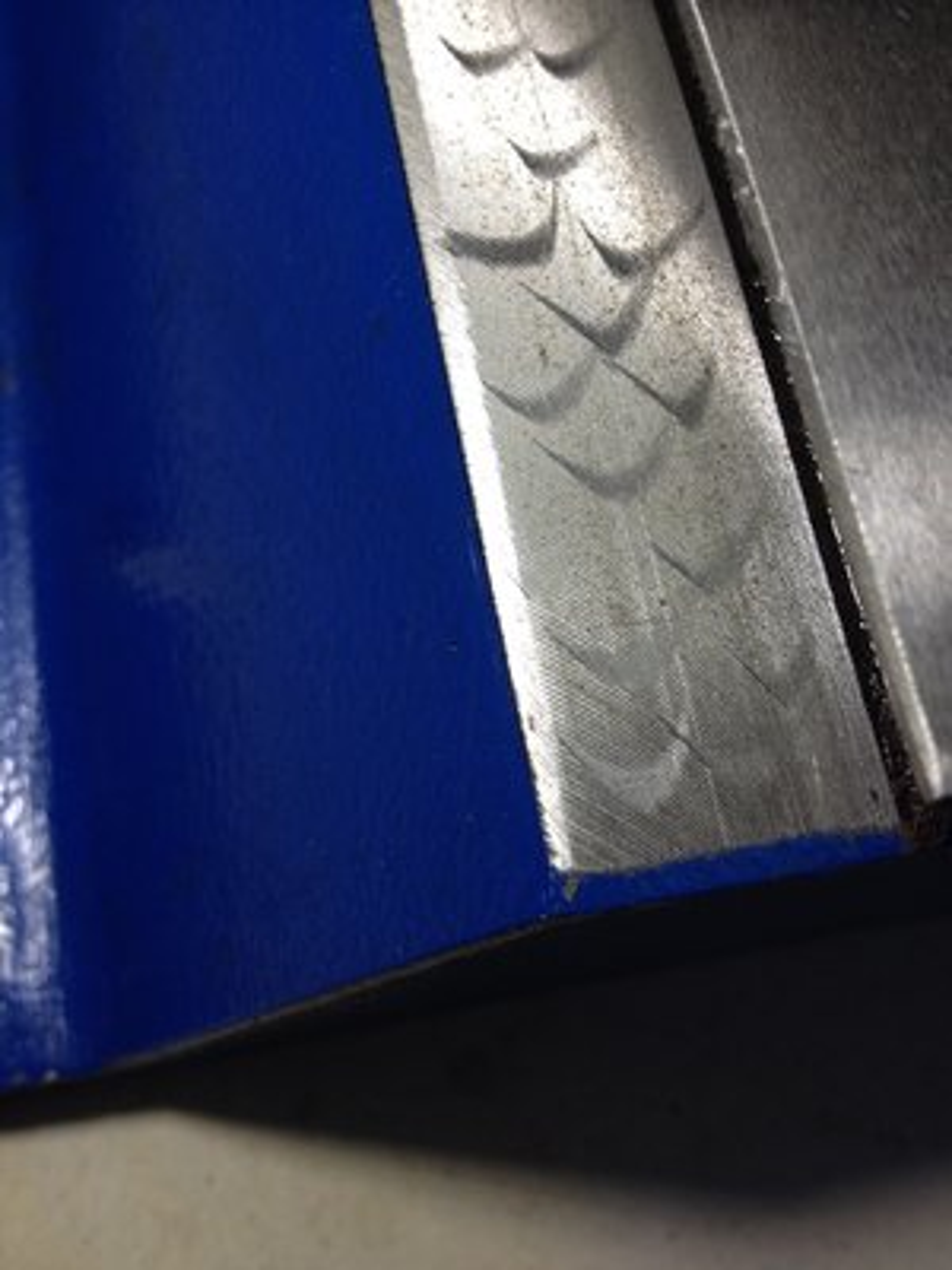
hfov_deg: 40.7
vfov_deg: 52.6
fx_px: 1283
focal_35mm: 35
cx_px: 476
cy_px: 635
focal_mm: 4.28
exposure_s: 1/100
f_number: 2.4
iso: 64
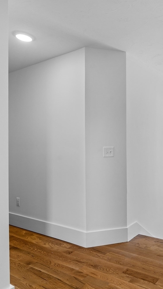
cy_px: 146
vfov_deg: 71.9
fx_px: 200
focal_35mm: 26
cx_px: 166
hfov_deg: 38.8
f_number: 7.1
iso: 320
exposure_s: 1/2
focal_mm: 16
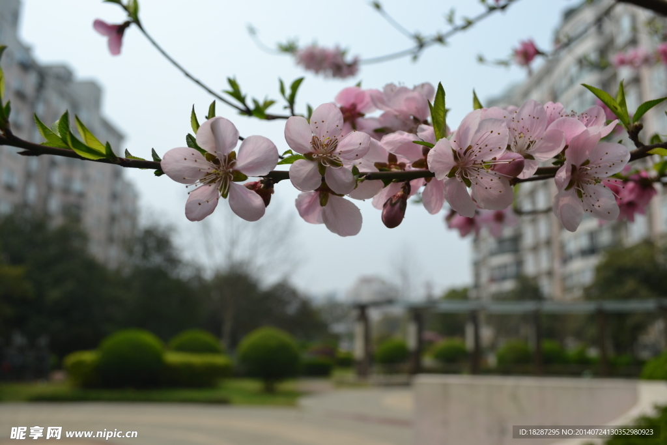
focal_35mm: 36
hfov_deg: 53.1
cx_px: 334
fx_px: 667
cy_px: 222
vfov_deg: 36.9
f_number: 7.1
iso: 100
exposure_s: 1/200
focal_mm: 24
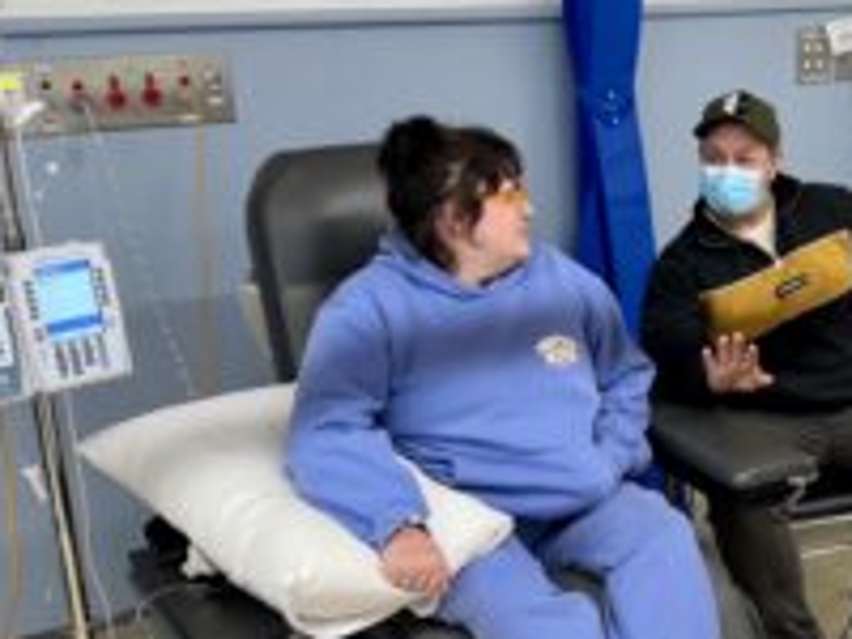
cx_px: 699
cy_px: 354
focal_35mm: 48
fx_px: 1181
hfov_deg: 38.0
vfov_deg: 30.2
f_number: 1.78
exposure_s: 1/60
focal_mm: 6.86
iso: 250
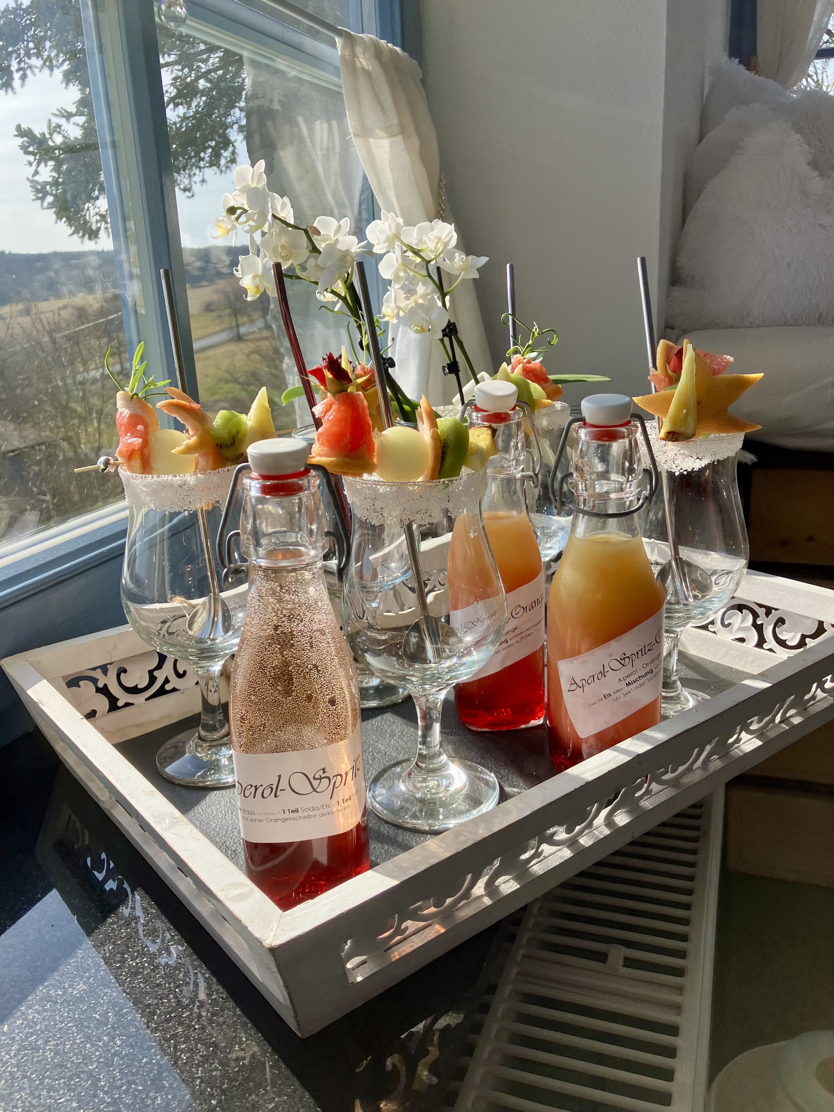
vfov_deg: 63.4
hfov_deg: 49.7
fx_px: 899
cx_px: 417
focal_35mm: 28
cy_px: 556
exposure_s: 1/1104
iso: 32
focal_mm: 3.99
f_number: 1.8
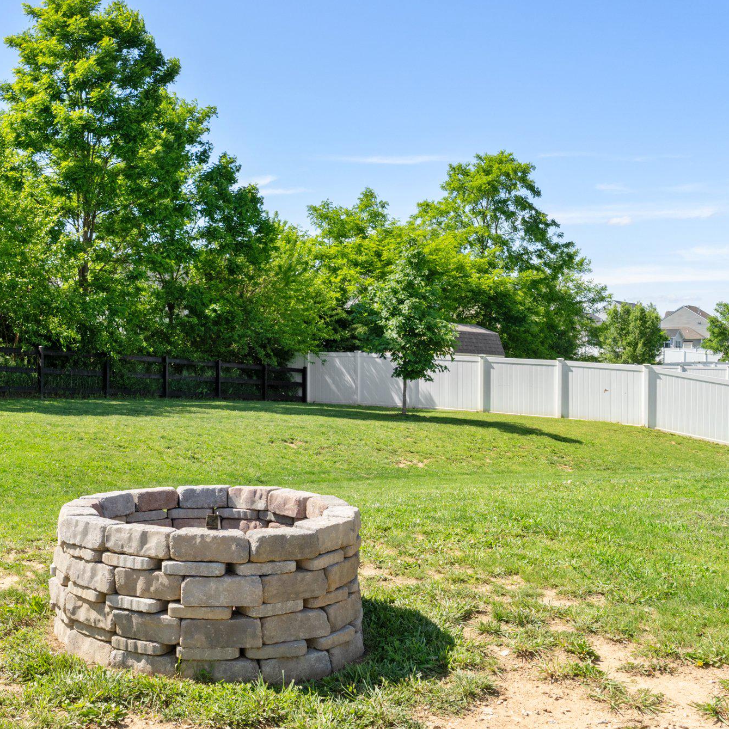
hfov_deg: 41.9
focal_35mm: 39
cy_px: 359
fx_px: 929
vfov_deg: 42.8
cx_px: 212
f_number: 8
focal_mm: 20
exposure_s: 1/400
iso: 400
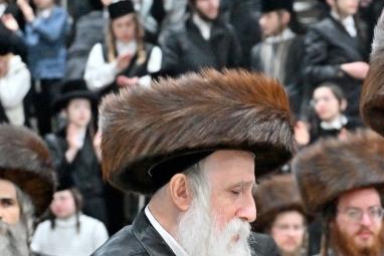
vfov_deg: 8.1
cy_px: 261
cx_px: 322
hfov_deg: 12.1
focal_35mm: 169
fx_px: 1803
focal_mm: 63
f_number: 4
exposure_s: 1/200
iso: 2000
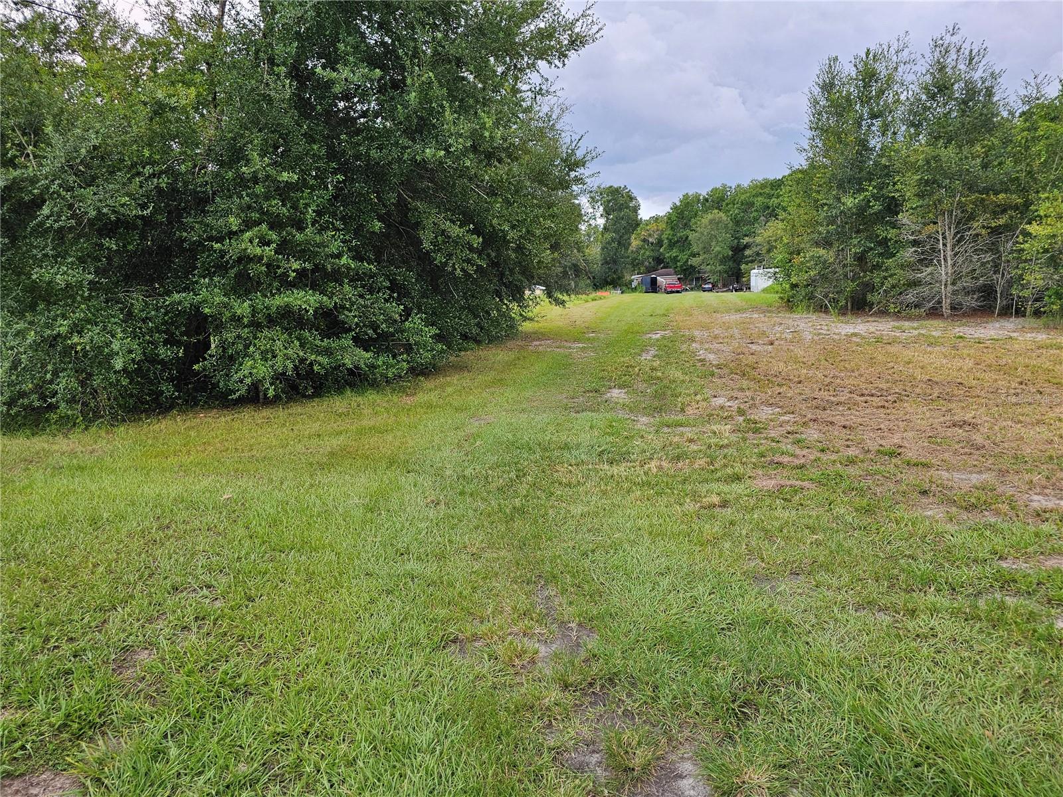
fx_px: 706
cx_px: 532
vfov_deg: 58.9
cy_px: 398
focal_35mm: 23
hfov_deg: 73.9
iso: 50
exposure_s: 1/180
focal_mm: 6.3
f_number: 1.7
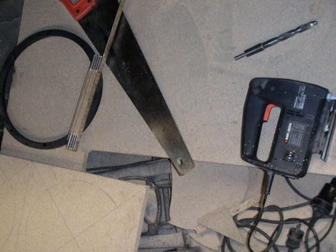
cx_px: 162
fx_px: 505
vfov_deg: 28.0
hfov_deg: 36.8
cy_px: 151
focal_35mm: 52
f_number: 2.8
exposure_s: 1/50
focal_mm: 6
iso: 160
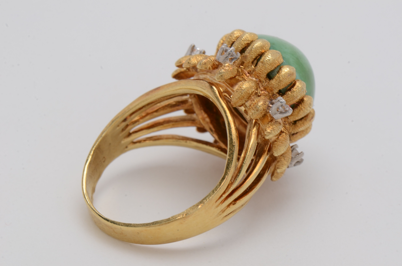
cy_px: 133
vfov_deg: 10.7
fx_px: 1421
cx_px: 201
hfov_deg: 16.1
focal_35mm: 128
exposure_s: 1/125
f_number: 20
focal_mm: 85
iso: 200
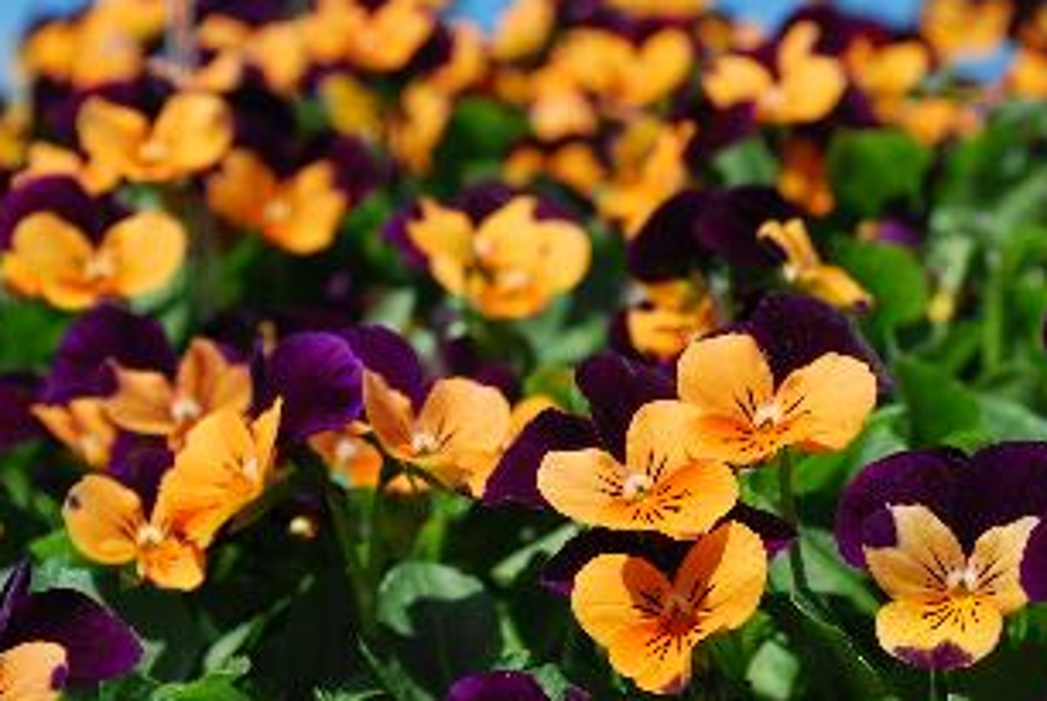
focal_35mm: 94
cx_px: 674
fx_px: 2738
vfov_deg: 14.6
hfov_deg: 21.6
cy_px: 397
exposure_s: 1/200
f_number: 8
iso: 100
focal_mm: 48
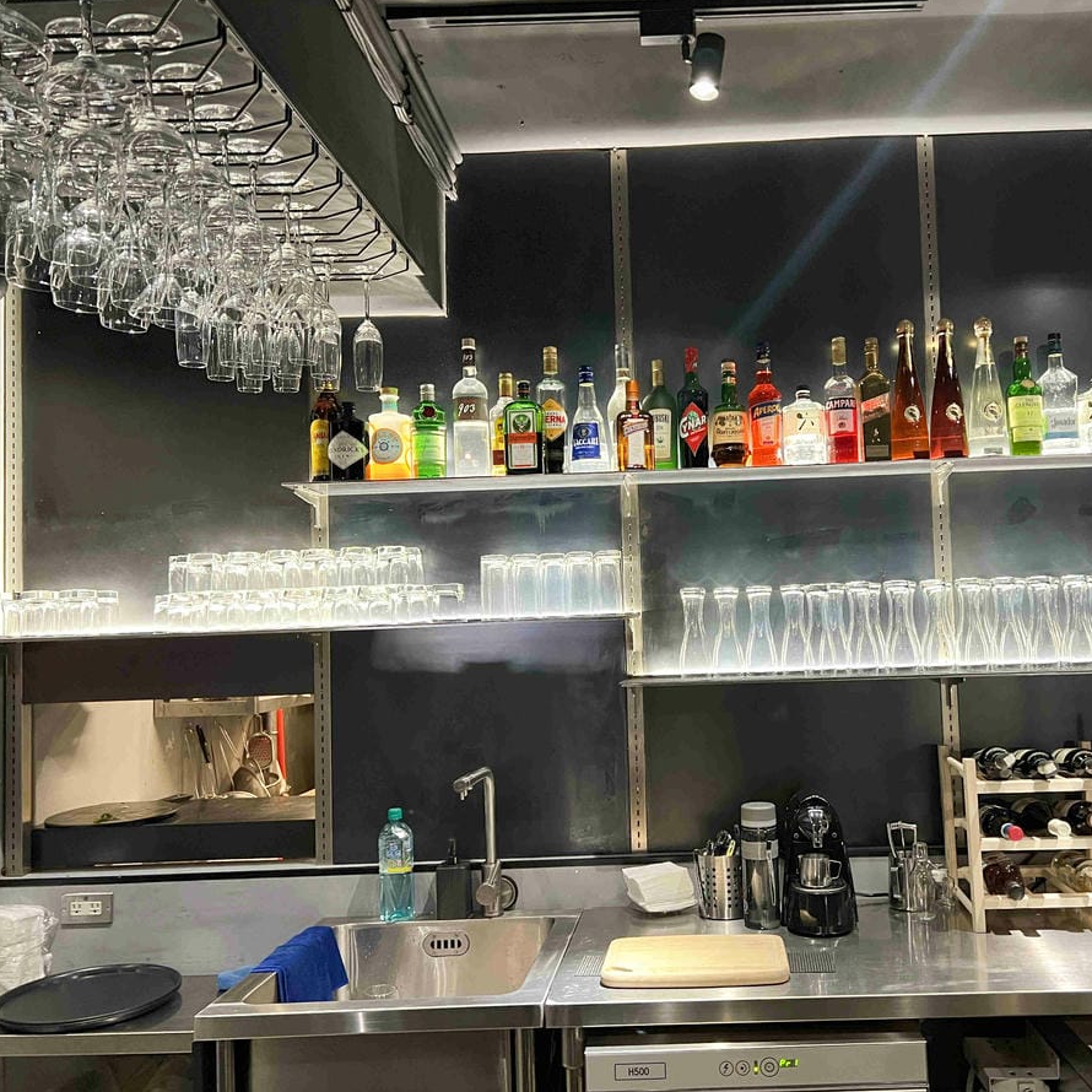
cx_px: 672
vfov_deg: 52.5
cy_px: 546
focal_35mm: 31
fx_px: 1106
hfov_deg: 52.1
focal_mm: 5.7
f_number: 1.5
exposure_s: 1/60
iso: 500
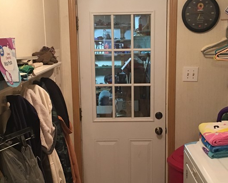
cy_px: 115
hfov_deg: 34.1
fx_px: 371
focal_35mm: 55
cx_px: 117
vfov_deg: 27.5
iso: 100
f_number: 2.2
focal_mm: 4.15
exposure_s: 1/10
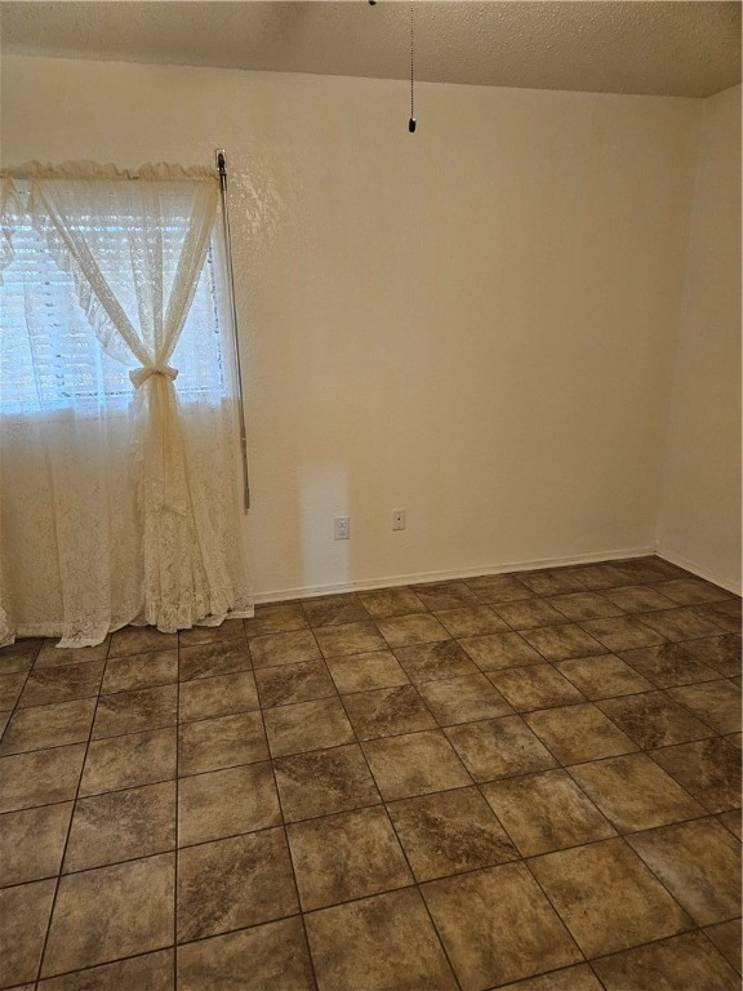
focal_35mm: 23
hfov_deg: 58.9
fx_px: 658
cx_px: 372
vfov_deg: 73.9
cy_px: 496
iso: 1000
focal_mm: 5.4
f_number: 1.8
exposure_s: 1/120
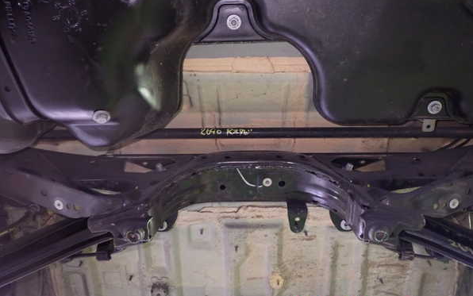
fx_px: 413
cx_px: 237
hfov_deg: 59.6
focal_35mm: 32
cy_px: 137
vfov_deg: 39.4
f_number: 2.3
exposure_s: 1/15
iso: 800
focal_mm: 5.4
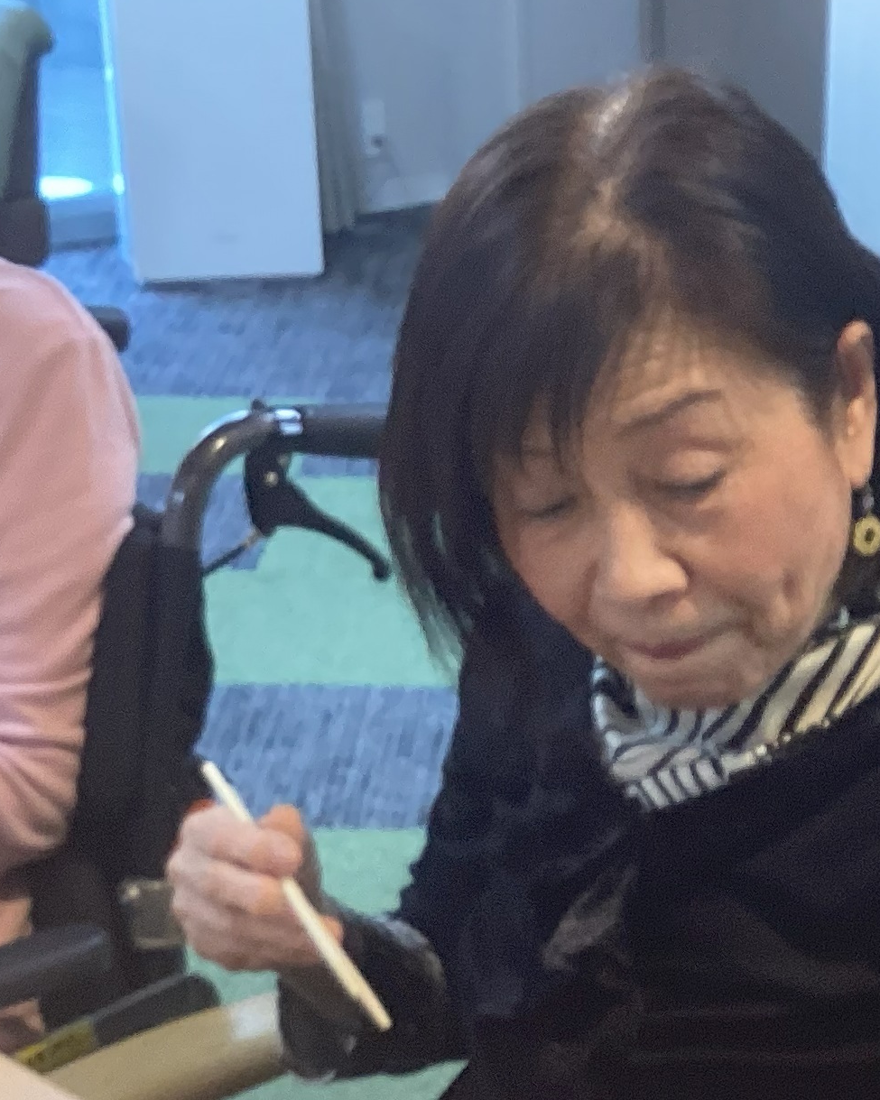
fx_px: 2637
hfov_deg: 18.7
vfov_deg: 23.0
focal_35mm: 81
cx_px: 732
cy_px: 963
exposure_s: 1/50
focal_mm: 3.3
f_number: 2.4
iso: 125
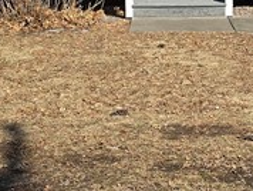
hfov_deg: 14.7
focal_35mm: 132
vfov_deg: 10.3
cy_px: -197
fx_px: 966
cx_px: 249
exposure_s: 1/692
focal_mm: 6.3
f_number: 1.7
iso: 12
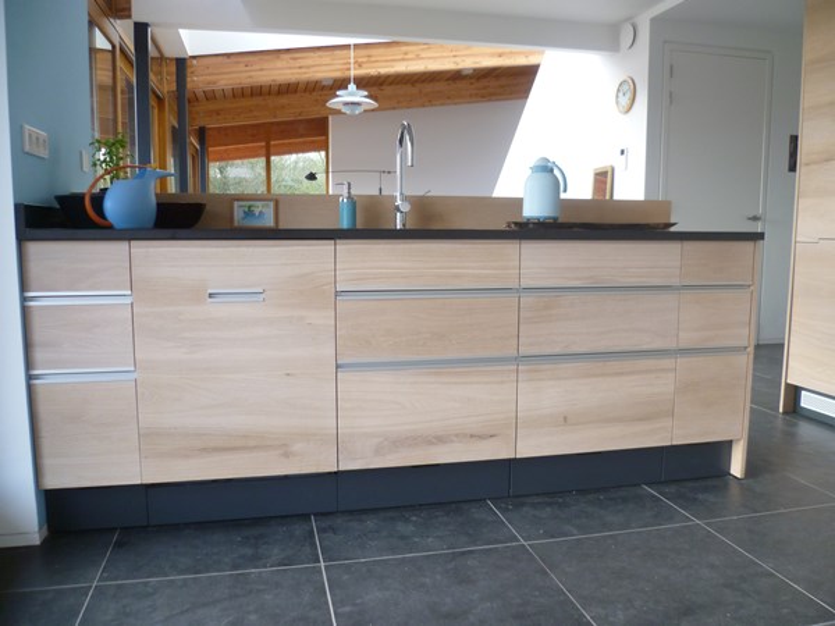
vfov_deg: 49.7
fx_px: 675
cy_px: 313
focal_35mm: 28
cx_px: 418
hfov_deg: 63.4
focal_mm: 5
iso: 160
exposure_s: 1/30
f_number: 2.8
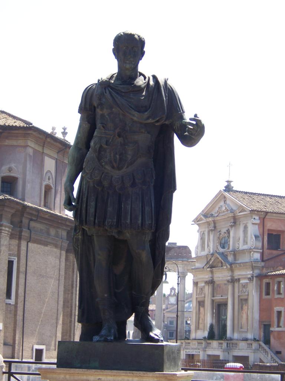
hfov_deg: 14.8
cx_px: 142
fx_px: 1098
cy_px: 190
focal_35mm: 100
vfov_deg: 19.6
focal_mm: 16.6
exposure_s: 1/180
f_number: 4.9
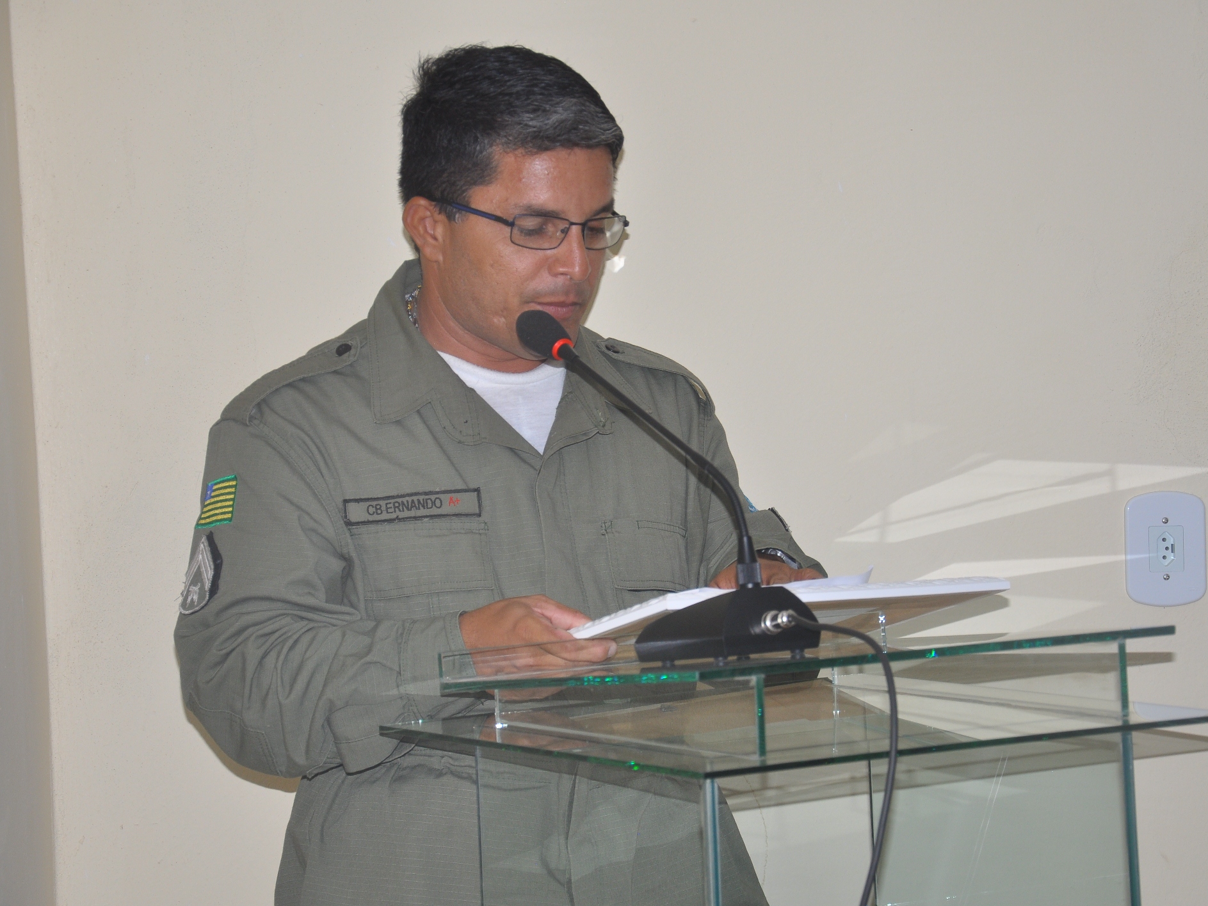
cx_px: 635
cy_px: 453
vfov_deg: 13.7
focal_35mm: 108
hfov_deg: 18.2
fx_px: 3770
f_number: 5.6
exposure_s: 1/125
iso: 400
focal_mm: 66
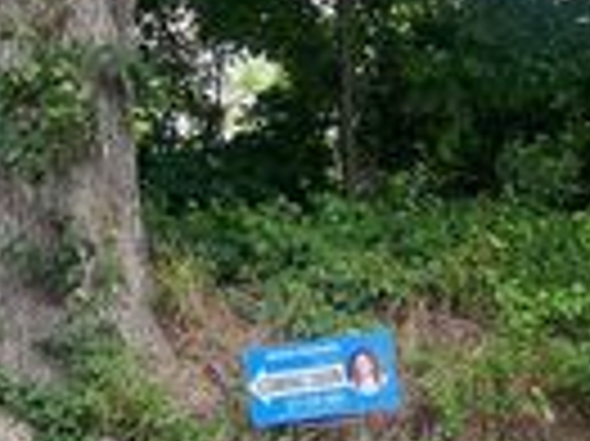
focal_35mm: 99
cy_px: -16
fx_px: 1686
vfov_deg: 14.6
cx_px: 162
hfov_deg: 19.7
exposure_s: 1/521
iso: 50
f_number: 1.5
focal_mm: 5.7
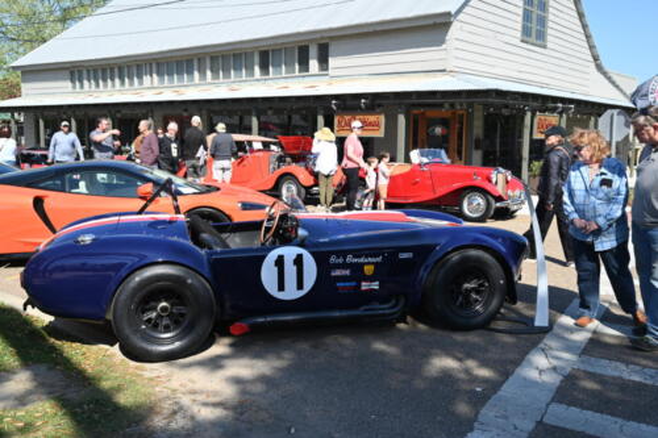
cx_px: 329
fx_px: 630
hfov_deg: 55.1
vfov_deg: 38.3
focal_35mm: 34
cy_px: 219
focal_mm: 34.5
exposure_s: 1/320
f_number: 6.3
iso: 100
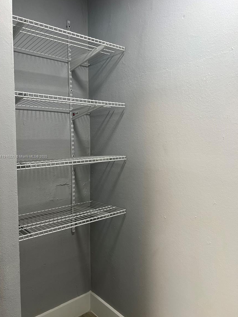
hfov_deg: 51.4
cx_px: 121
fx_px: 248
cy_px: 157
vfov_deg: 65.3
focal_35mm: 27
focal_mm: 5.7
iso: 80
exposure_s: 1/120
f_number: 1.5
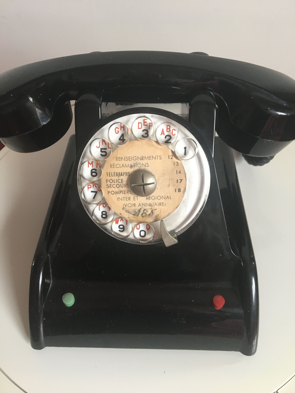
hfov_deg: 48.2
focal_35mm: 29
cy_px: 196
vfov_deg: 61.7
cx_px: 148
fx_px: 330
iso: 125
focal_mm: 4.15
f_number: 2.2
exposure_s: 1/33
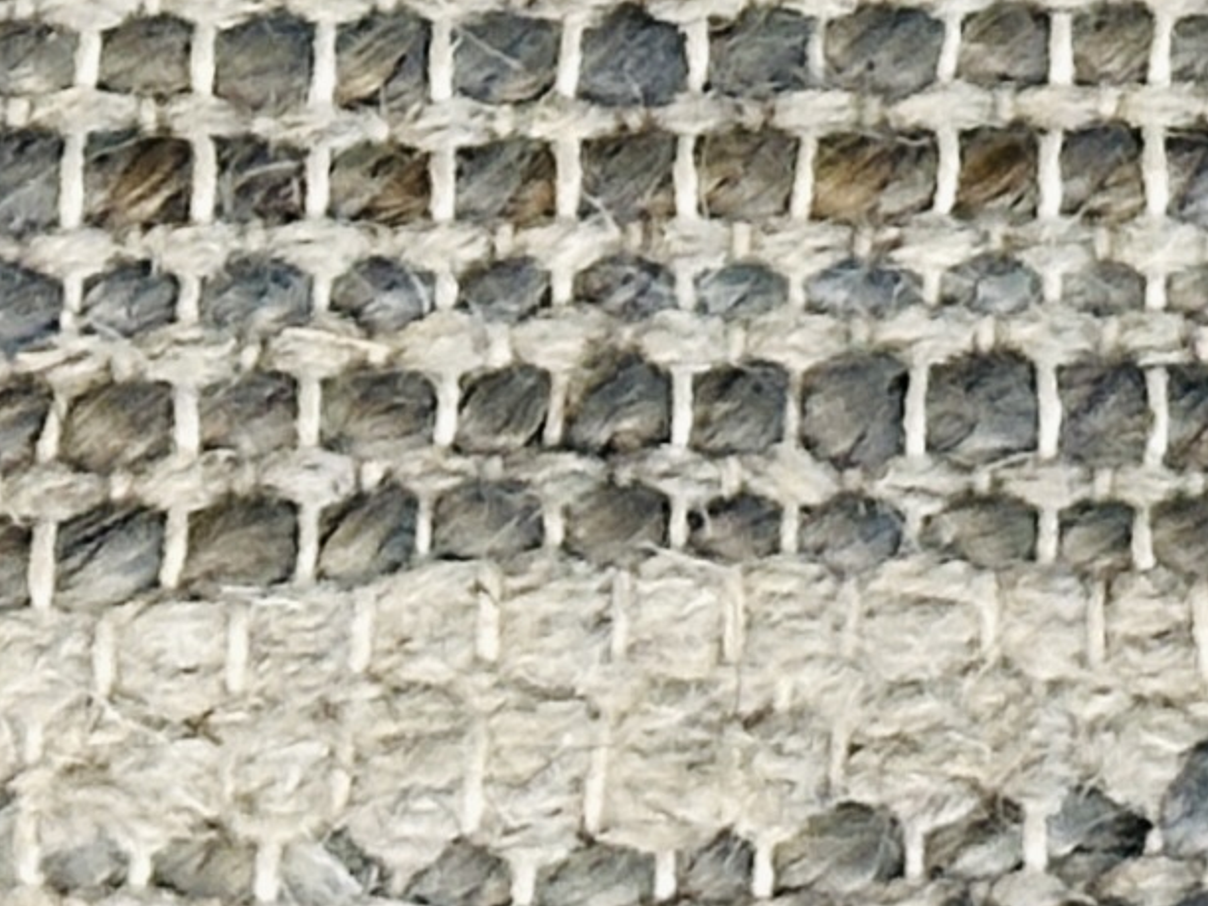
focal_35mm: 306
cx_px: 2284
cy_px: -1252
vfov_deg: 4.7
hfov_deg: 6.3
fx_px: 10676
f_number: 1.78
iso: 200
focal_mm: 6.86
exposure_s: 1/40
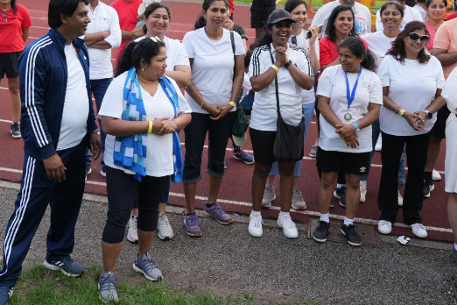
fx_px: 597
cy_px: 27
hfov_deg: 41.8
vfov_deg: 27.5
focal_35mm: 47
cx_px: 189
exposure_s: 1/800
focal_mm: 24
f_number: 2.8
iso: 250
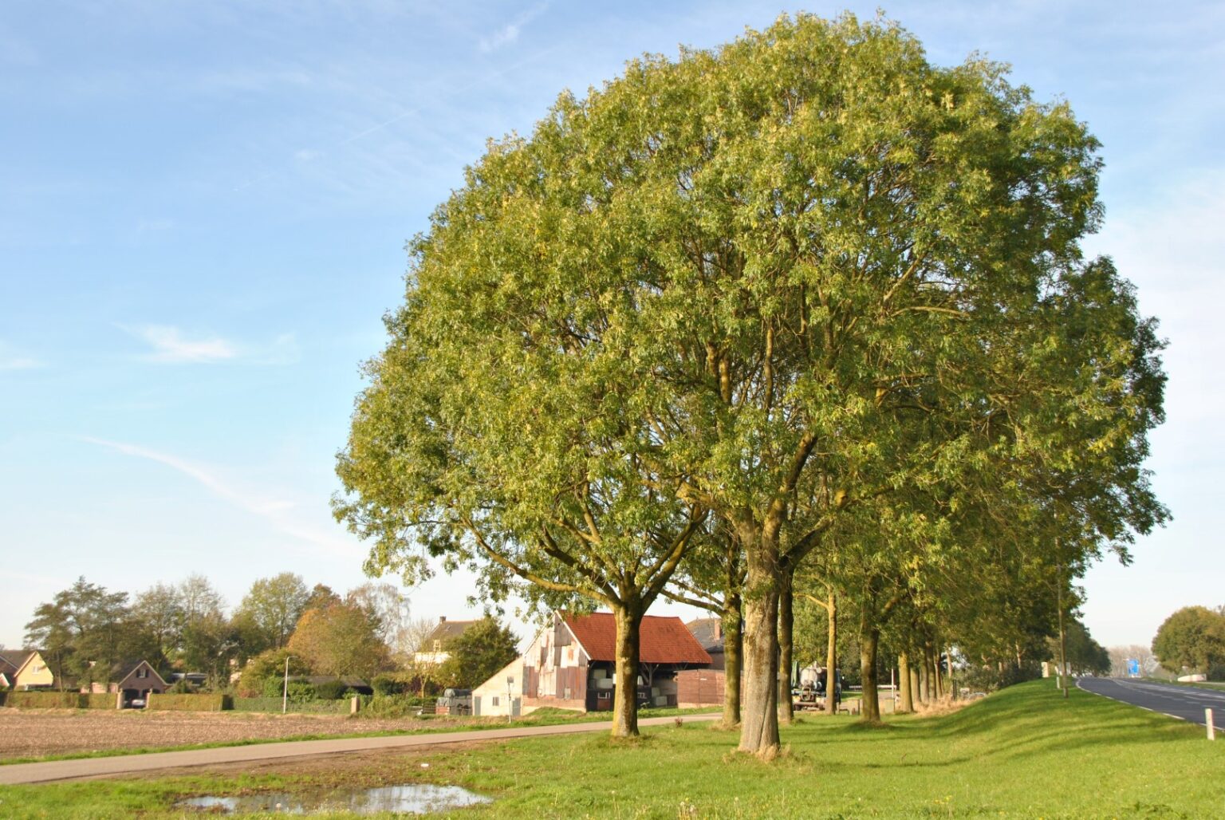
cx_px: 612
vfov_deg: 30.9
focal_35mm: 44
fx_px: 1482
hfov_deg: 44.9
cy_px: 410
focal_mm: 29
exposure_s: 1/250
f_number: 8
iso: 200
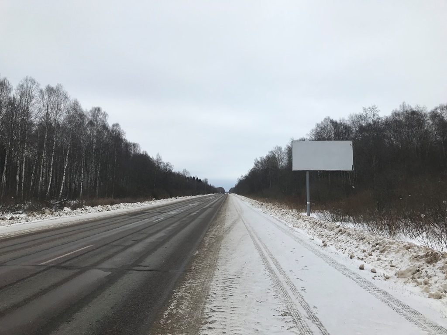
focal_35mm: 28
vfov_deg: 49.7
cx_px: 224
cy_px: 168
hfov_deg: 63.4
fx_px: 362
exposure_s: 1/1520
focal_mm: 3.99
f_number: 1.8
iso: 20
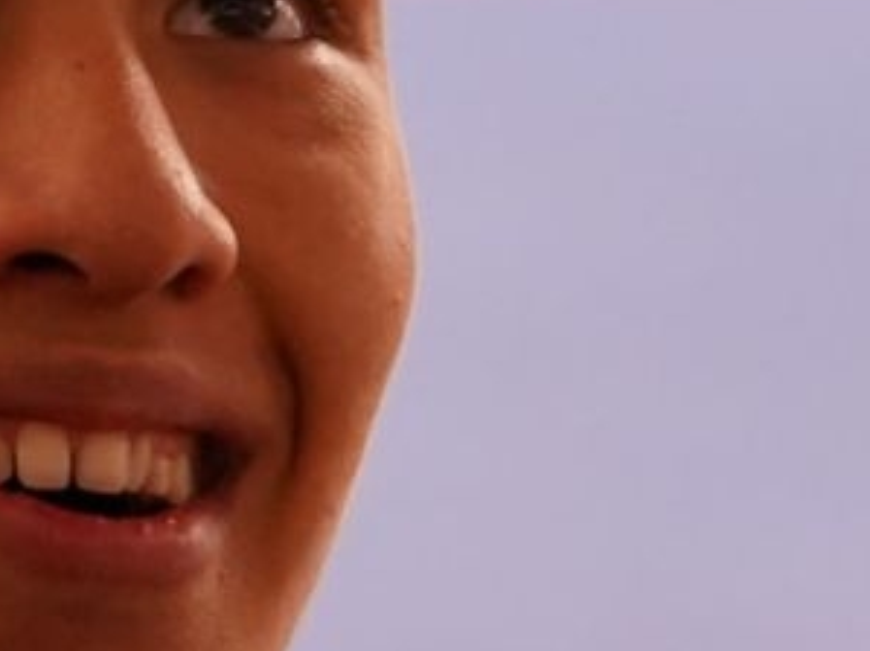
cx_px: 306
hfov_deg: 3.3
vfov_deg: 2.4
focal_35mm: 608
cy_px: 221
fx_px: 15275
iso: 1250
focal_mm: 70
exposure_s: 1/500
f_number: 2.8
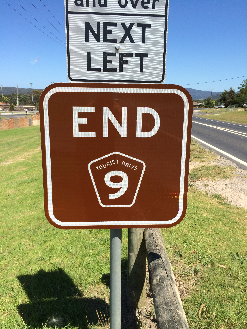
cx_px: 124
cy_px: 164
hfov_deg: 46.8
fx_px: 285
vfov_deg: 60.0
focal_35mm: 30
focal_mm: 4.12
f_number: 2.2
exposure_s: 1/1953
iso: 40
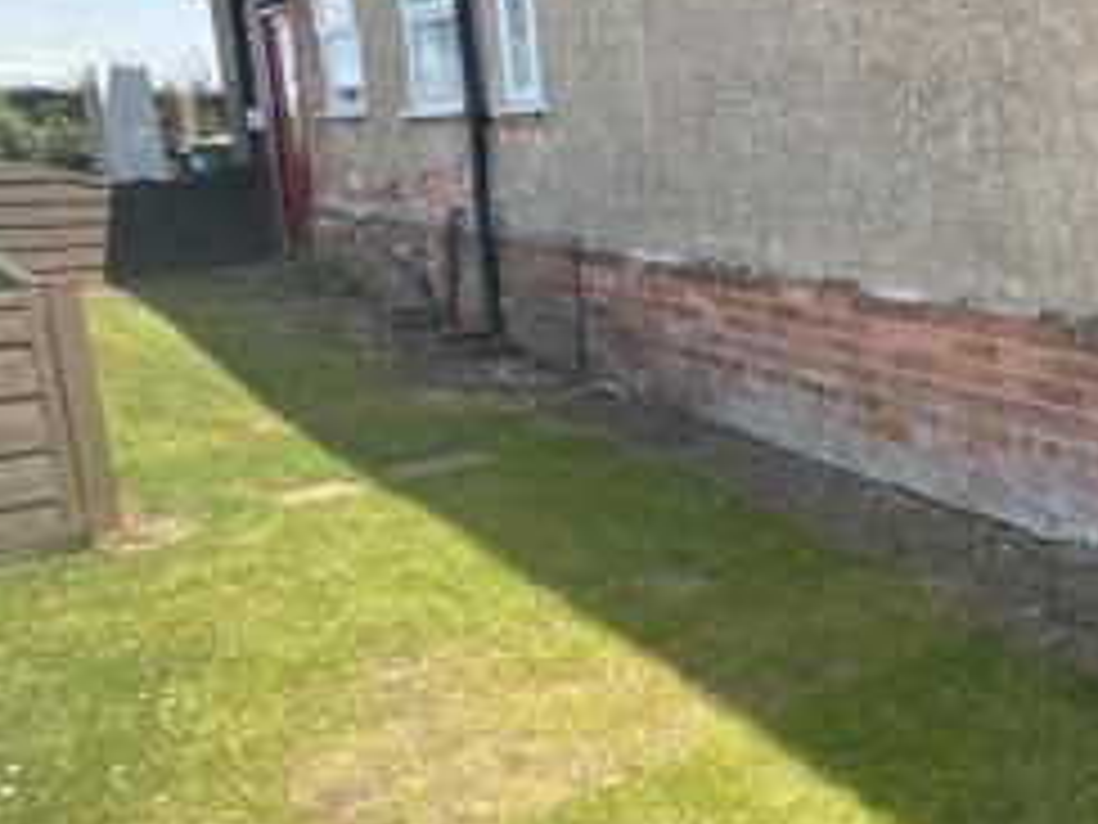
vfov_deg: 45.4
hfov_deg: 48.4
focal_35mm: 31
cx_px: 1091
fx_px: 983
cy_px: 417
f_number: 1.8
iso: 32
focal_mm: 1.57
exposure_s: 1/253
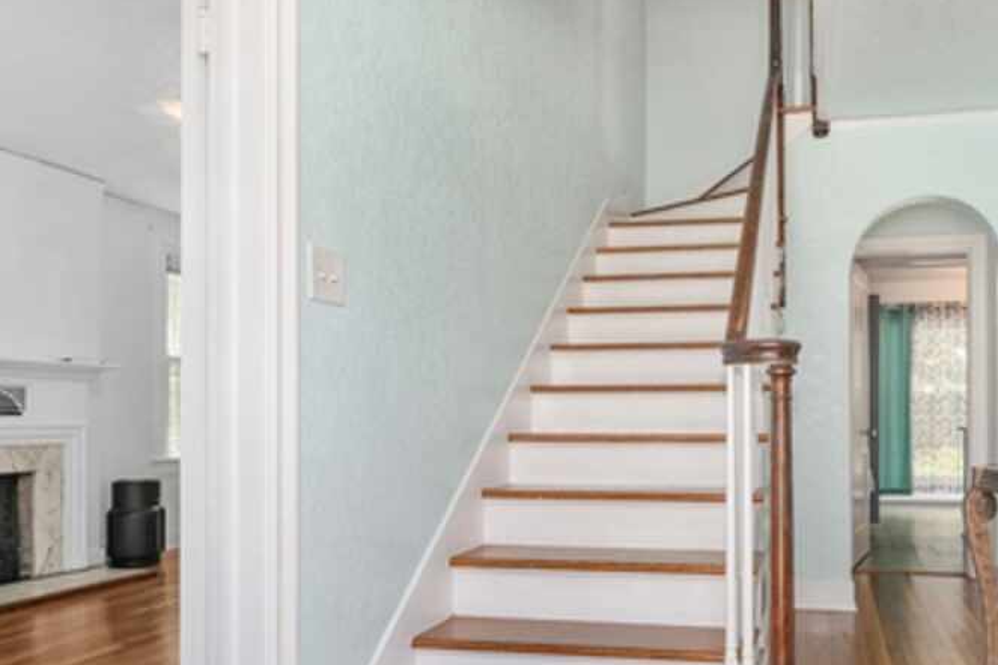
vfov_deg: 45.0
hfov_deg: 62.1
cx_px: 686
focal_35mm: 29
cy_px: 406
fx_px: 797
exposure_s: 1/10
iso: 320
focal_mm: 14.9
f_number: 7.1
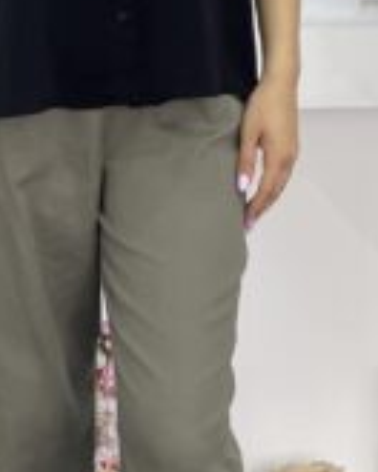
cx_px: 129
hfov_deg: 8.4
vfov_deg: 10.1
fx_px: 2587
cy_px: -240
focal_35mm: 185
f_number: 2
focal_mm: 6
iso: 40
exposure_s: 1/100
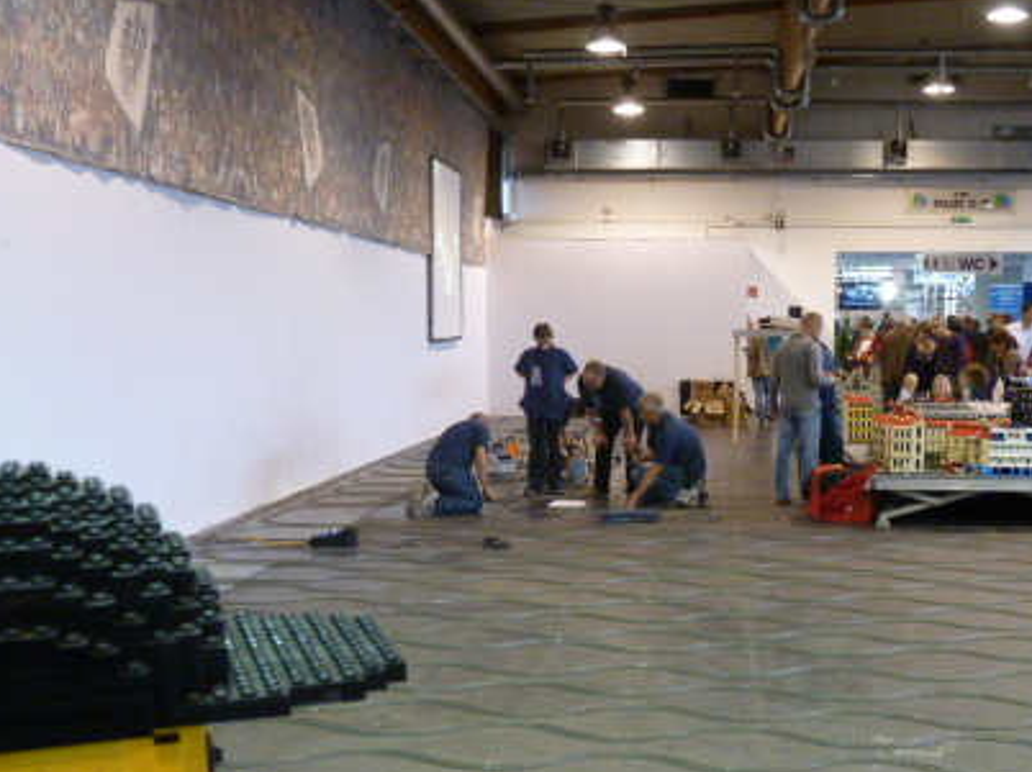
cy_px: 521
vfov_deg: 28.3
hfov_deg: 37.4
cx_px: 606
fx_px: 1520
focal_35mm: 51
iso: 400
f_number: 3.5
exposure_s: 1/30
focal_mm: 5.3
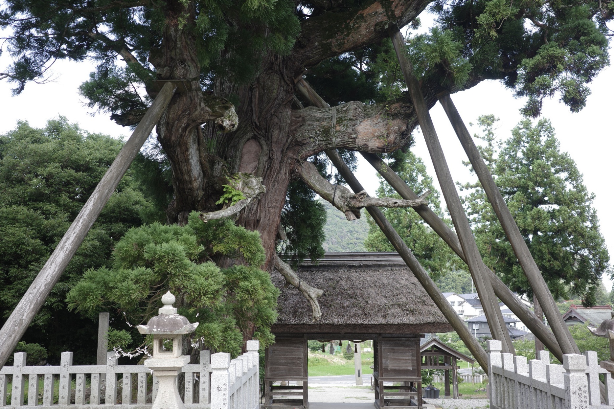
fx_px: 682
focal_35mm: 40
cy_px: 204
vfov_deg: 33.4
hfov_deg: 48.5
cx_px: 307
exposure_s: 1/250
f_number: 2.8
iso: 100
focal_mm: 26
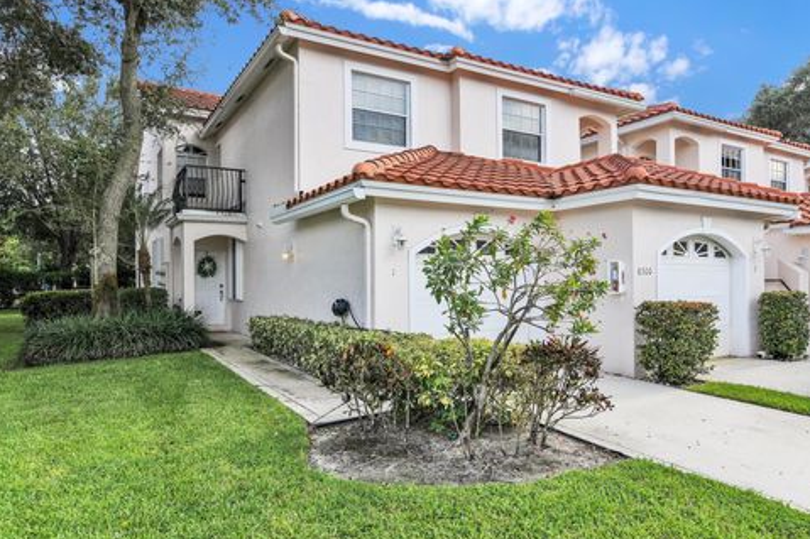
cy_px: 275
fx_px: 540
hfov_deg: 73.7
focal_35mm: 24
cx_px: 419
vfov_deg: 53.1
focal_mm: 23
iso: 200
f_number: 8
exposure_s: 1/250
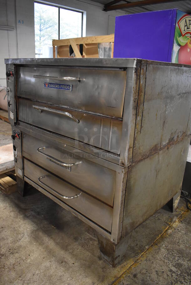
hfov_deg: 48.0
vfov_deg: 67.3
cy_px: 142
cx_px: 96
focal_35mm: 27
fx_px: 215
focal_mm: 18
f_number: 3.5
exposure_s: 1/125
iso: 2800
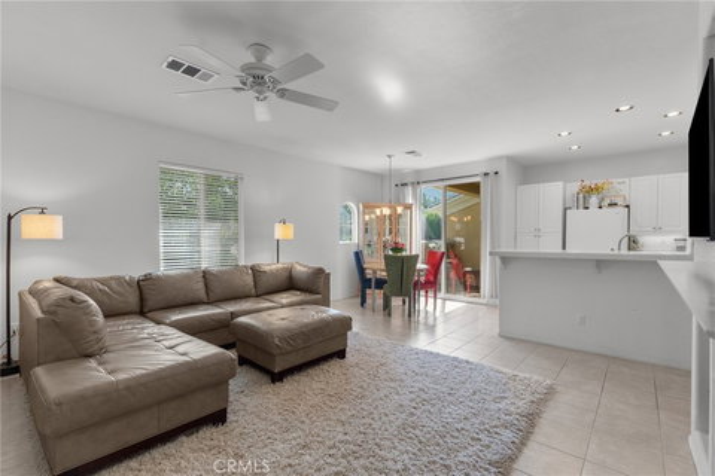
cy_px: 238
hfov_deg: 96.7
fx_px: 318
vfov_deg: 73.7
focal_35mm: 16
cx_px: 358
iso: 2000
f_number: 8
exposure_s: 1/6
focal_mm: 16
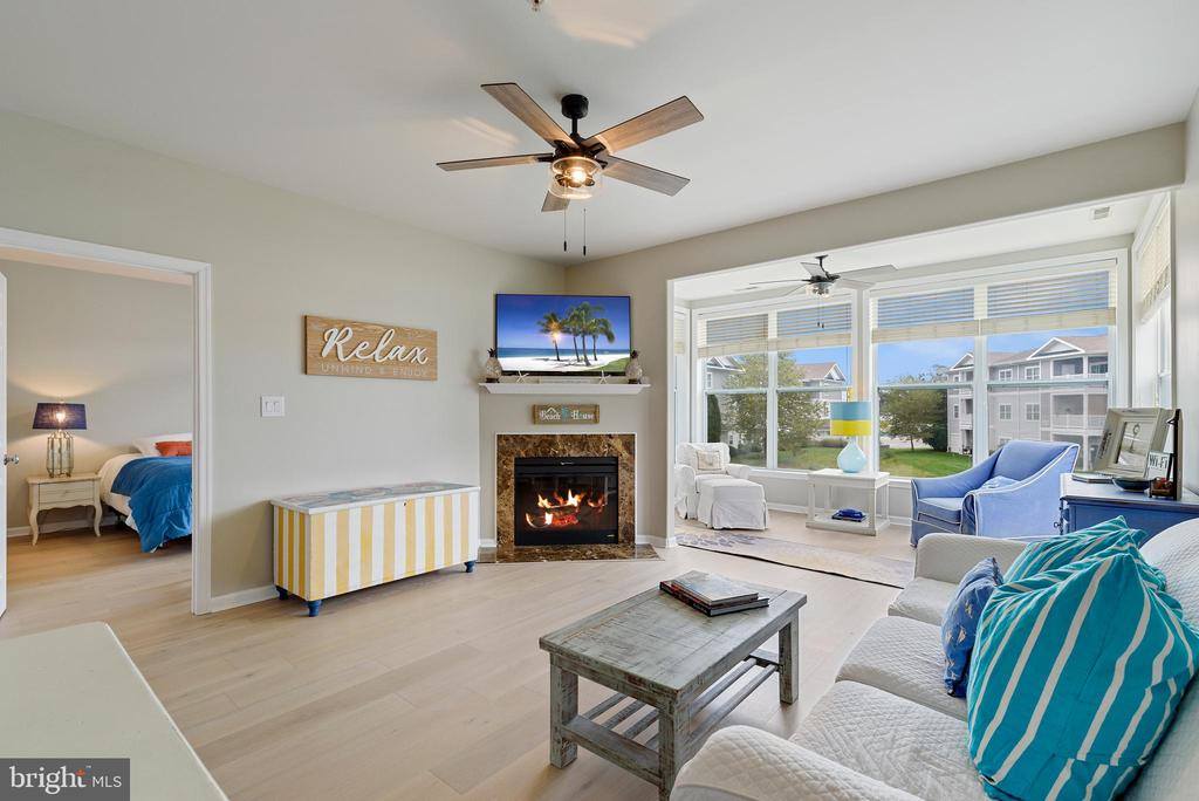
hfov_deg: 96.7
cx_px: 600
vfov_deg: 73.8
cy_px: 400
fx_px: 533
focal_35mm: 16
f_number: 8
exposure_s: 1/20
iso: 200
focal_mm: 16
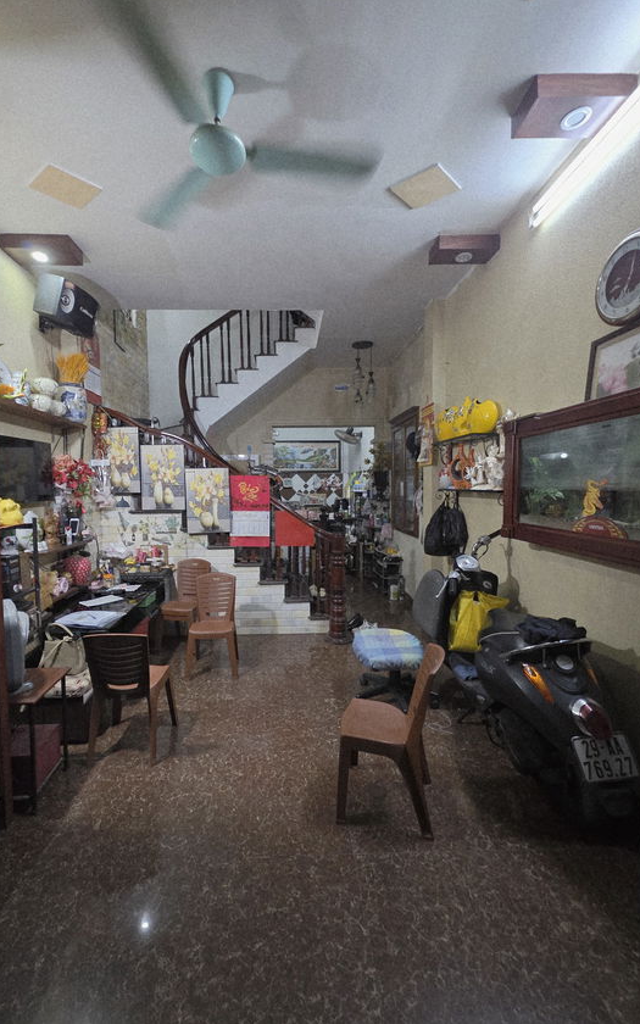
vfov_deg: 105.3
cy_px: 507
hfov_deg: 78.4
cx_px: 286
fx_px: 391
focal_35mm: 14
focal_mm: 2.2
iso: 500
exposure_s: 1/50
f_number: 1.9
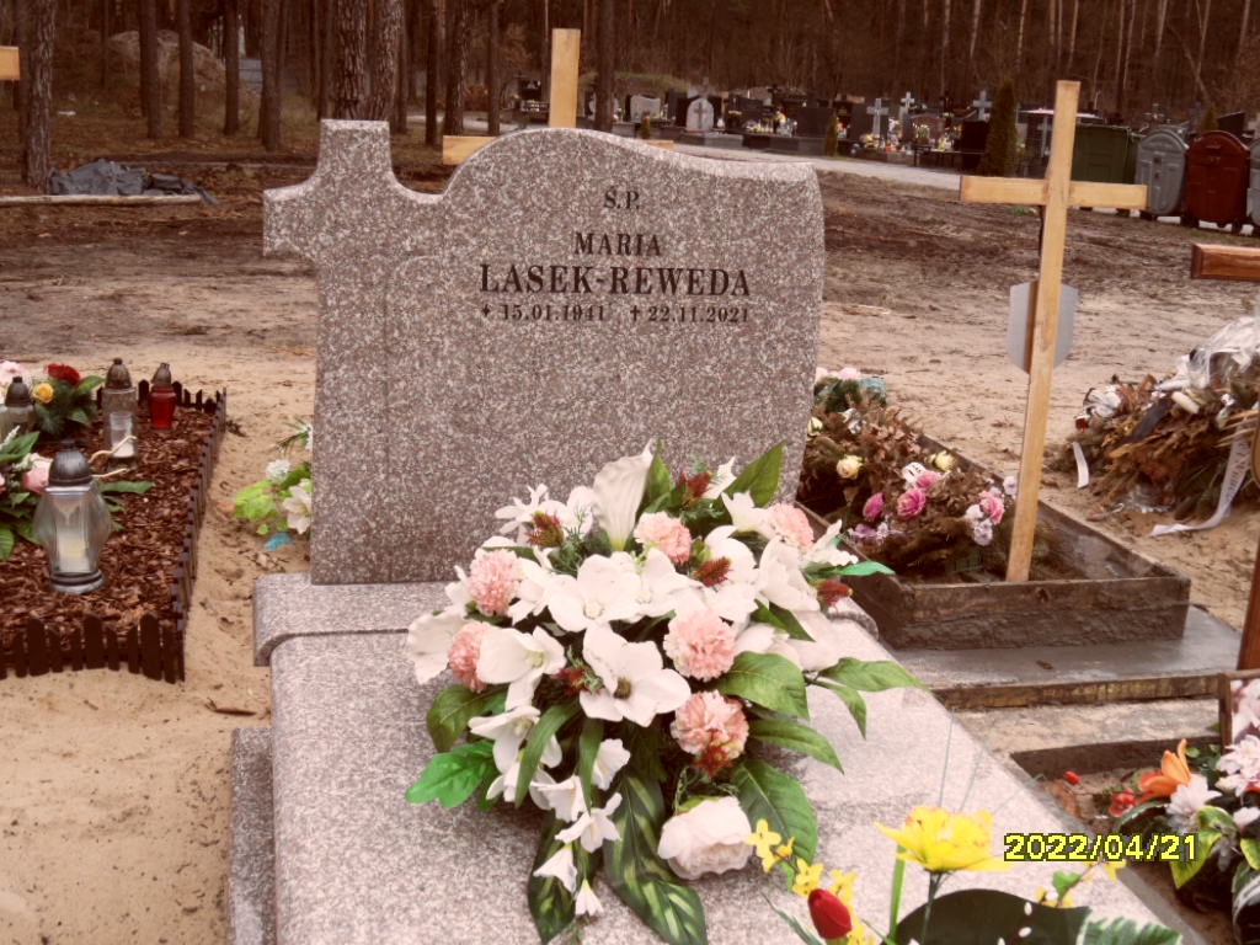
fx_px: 1456
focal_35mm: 40
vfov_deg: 36.0
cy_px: 472
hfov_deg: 46.8
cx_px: 630
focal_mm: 6.5
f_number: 3.6
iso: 80
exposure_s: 1/250
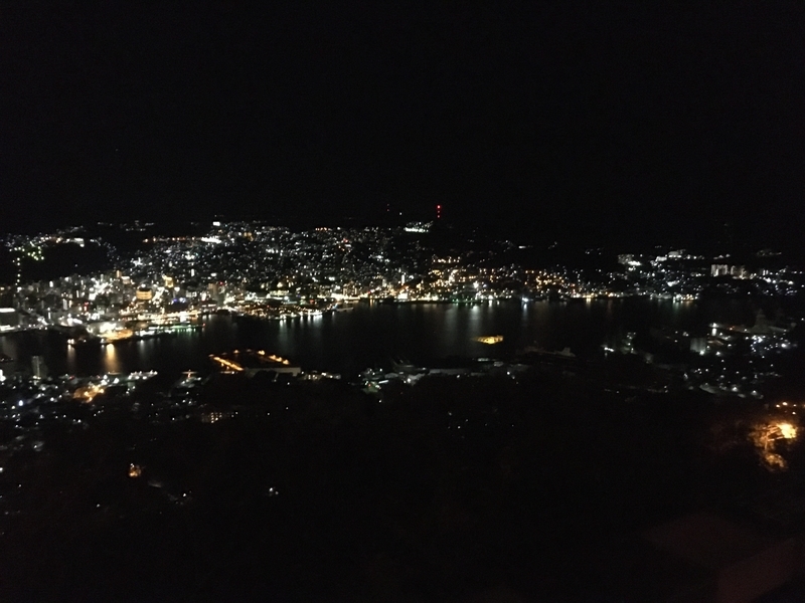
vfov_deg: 48.2
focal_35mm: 29
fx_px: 674
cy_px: 302
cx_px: 402
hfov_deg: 61.7
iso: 2000
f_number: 2.2
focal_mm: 4.15
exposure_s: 1/15
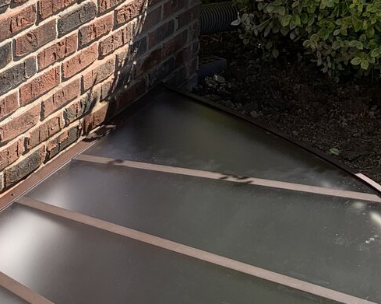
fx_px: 936
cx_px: 139
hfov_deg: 22.9
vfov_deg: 18.3
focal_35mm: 83
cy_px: 252
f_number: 1.8
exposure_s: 1/911
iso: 25
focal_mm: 4.25
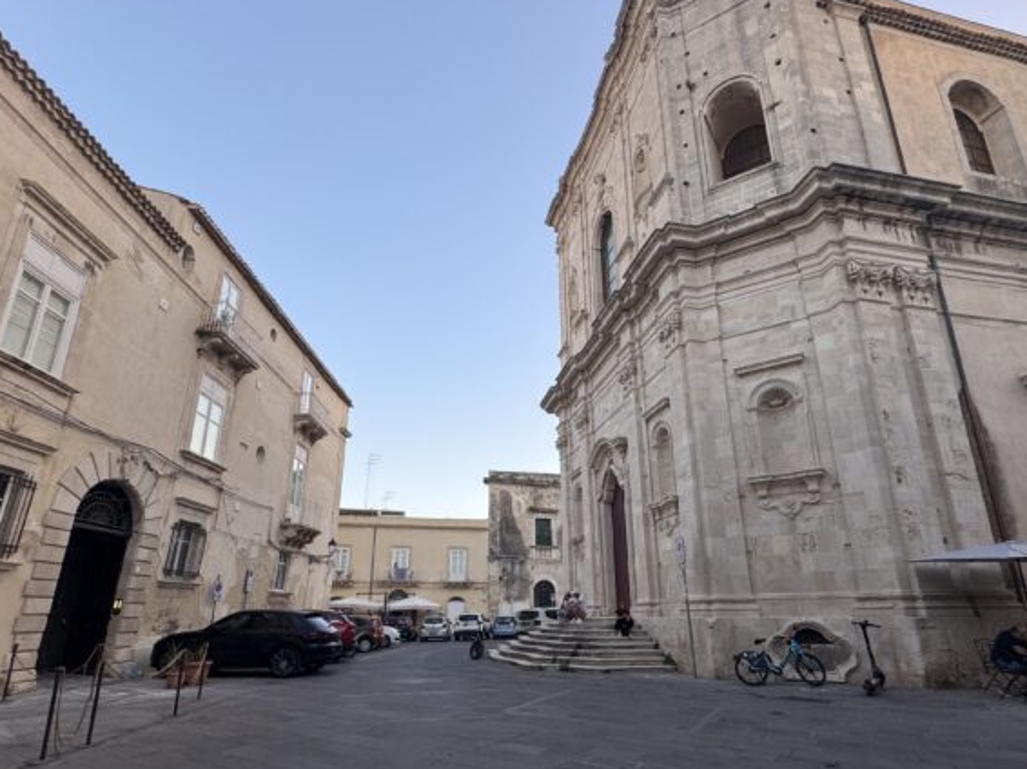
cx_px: 515
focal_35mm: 19
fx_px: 563
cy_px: 446
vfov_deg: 68.2
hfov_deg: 84.7
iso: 40
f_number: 2.2
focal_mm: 2.22
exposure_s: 1/201
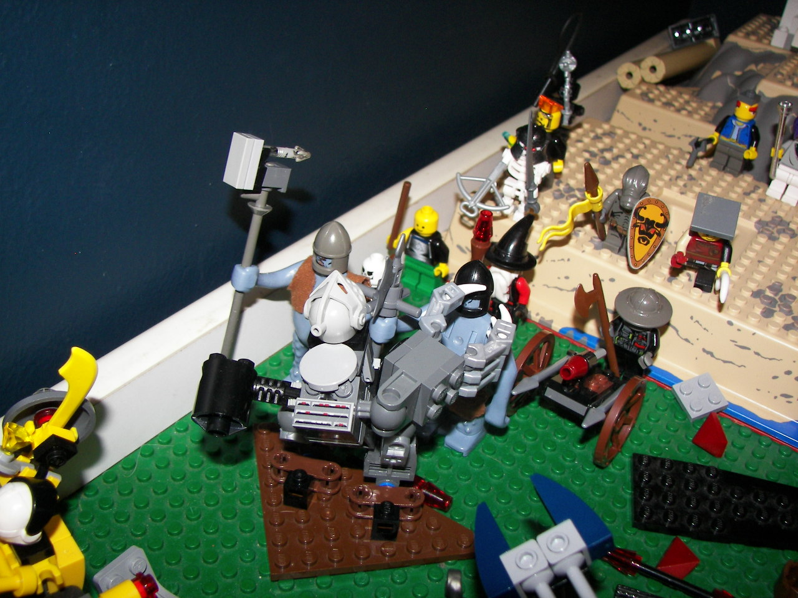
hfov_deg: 51.4
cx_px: 399
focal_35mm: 36
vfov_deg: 39.7
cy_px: 299
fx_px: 830
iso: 100
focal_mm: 6
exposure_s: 1/30
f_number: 2.8
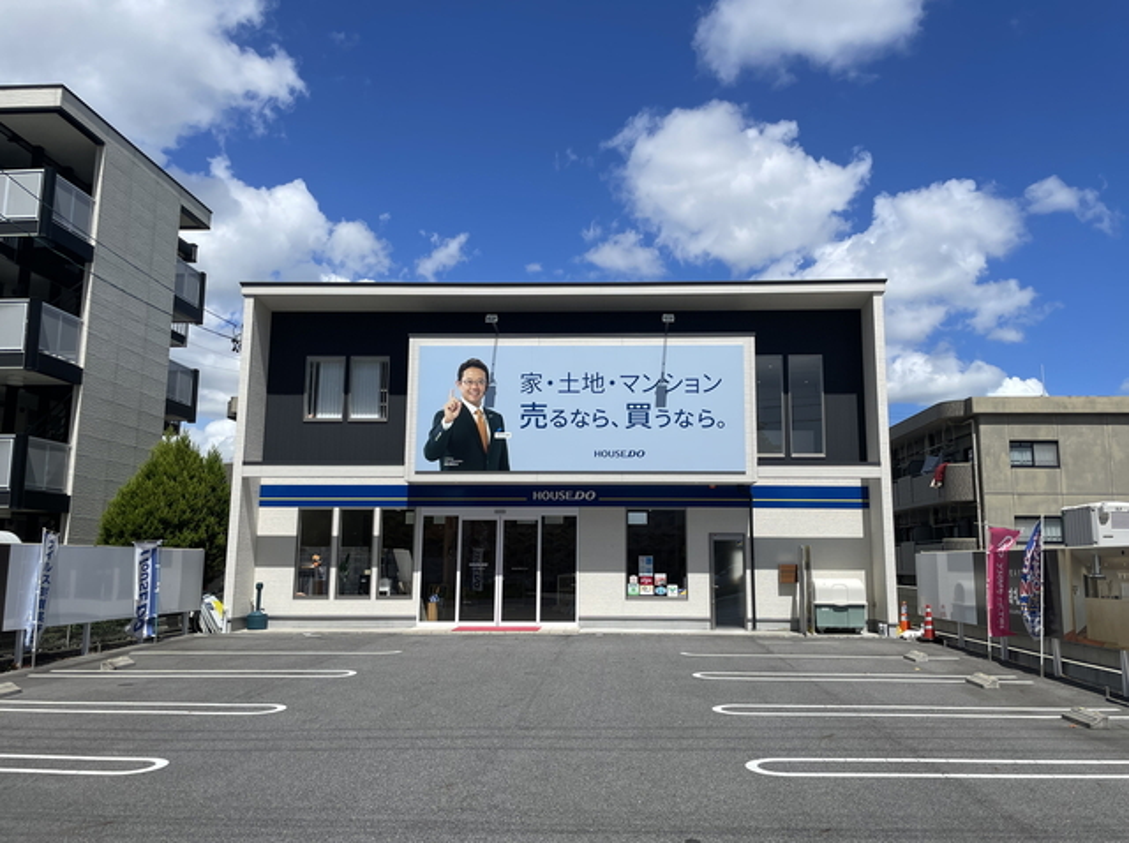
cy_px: 422
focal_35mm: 26
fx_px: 847
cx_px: 564
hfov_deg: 67.4
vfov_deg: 52.9
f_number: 1.6
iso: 32
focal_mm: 4.2
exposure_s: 1/6135
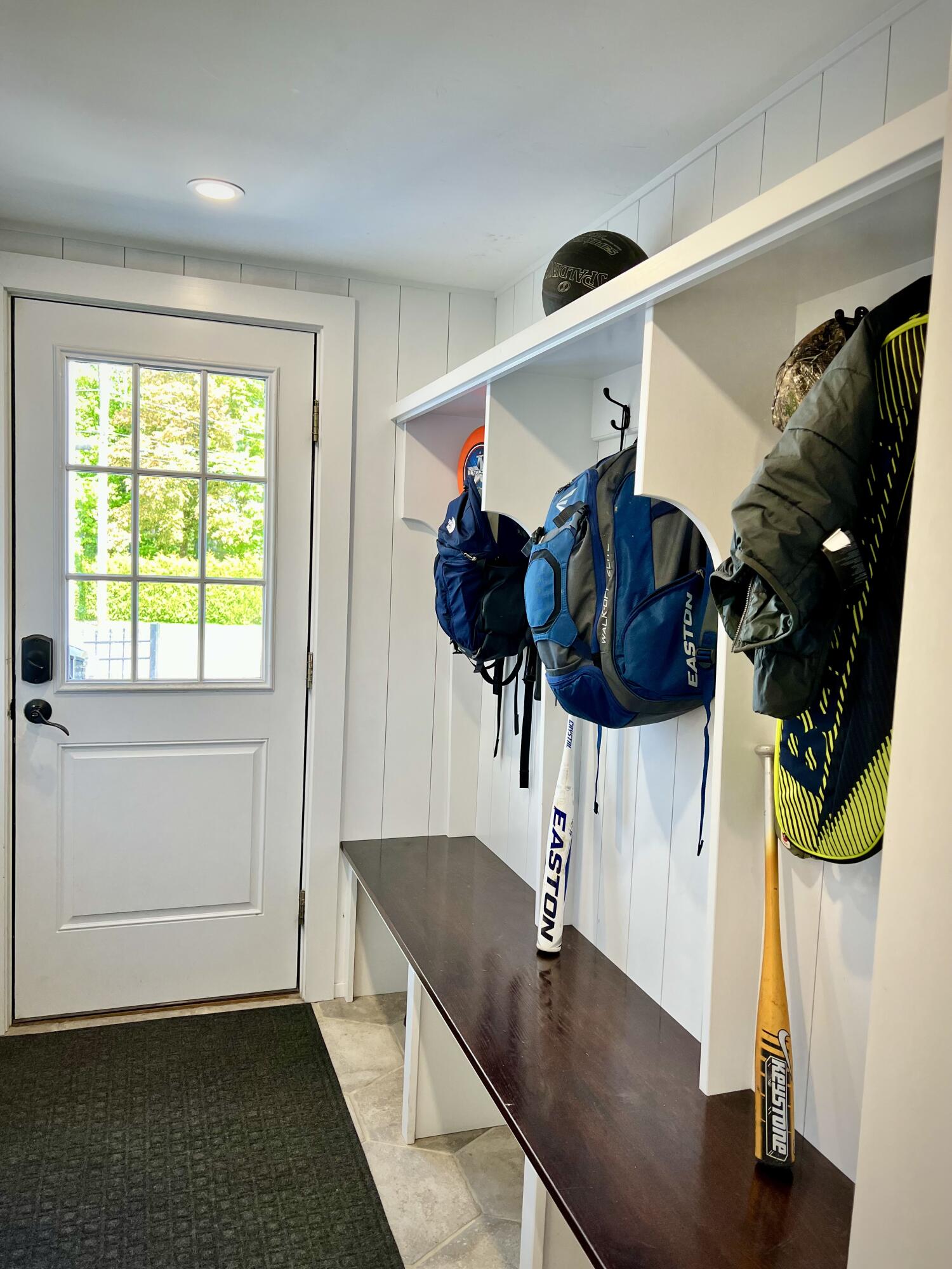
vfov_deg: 67.3
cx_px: 476
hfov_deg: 53.1
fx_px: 953
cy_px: 634
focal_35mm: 26
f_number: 1.5
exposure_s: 1/120
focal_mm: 5.7
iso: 80
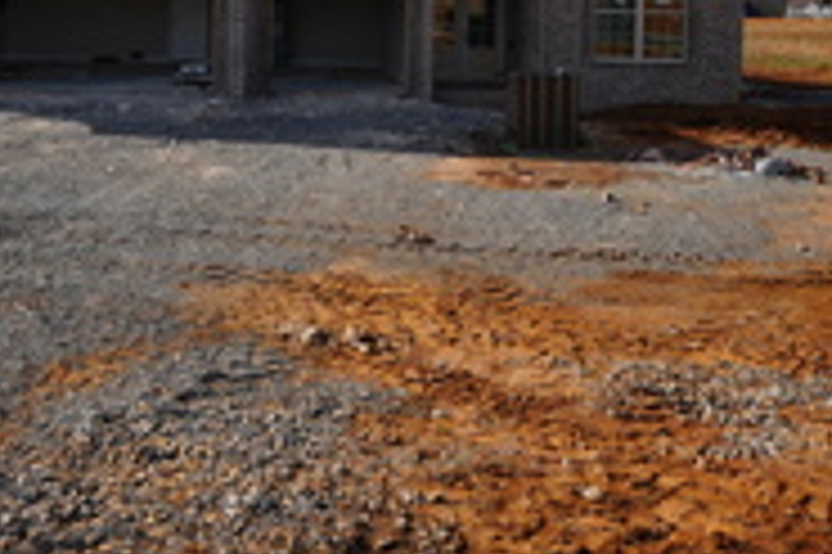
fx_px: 901
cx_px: 319
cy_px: -18
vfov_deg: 31.2
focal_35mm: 39
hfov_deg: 49.2
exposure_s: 1/200
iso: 100
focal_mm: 12.3
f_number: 9.5
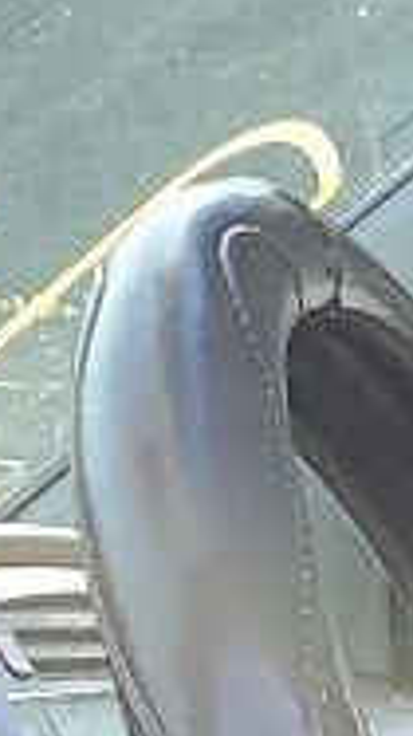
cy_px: 1968
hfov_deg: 4.7
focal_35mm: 242
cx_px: 1329
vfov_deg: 8.0
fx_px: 4718
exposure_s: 1/385
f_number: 1.5
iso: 50
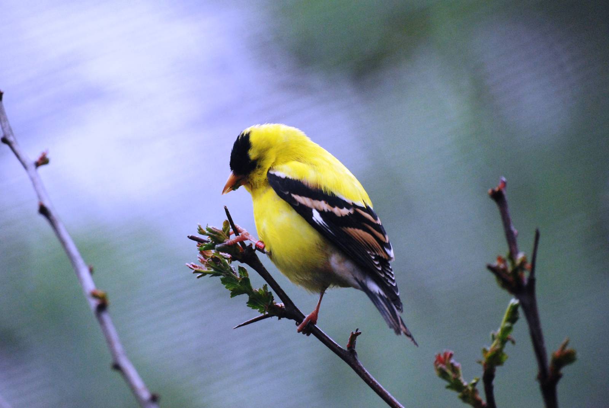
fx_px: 6097
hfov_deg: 5.7
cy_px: 204
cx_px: 304
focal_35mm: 360
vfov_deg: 3.8
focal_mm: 240
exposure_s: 1/800
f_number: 5.3
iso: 1600
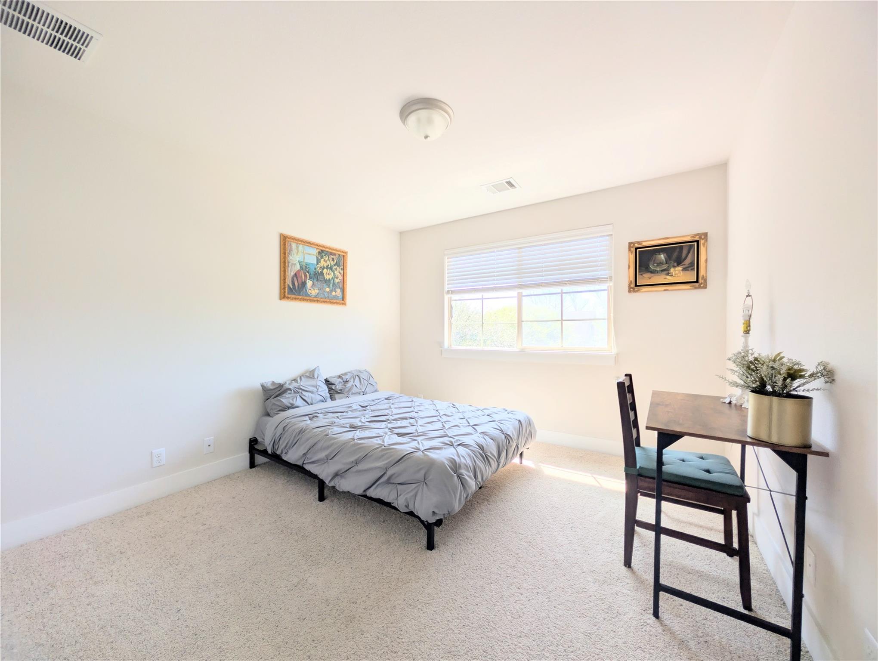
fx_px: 305
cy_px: 330
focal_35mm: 12
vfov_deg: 94.6
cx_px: 439
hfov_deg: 110.5
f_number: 1.7
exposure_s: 1/412
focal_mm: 2.02
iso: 63
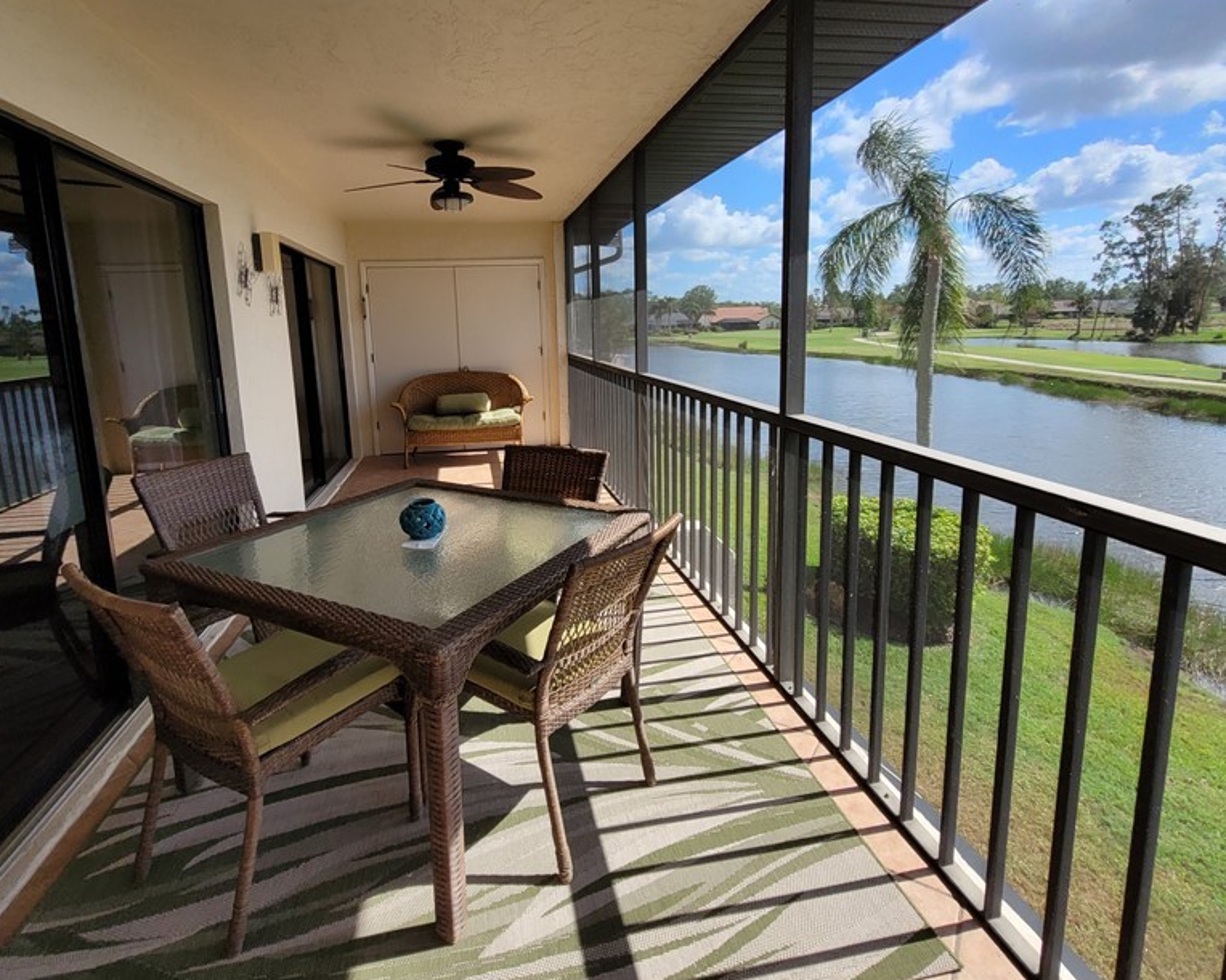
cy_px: 420
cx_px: 597
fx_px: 617
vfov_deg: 76.5
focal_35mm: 17
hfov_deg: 89.6
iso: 40
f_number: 2.2
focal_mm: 1.74
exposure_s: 1/752
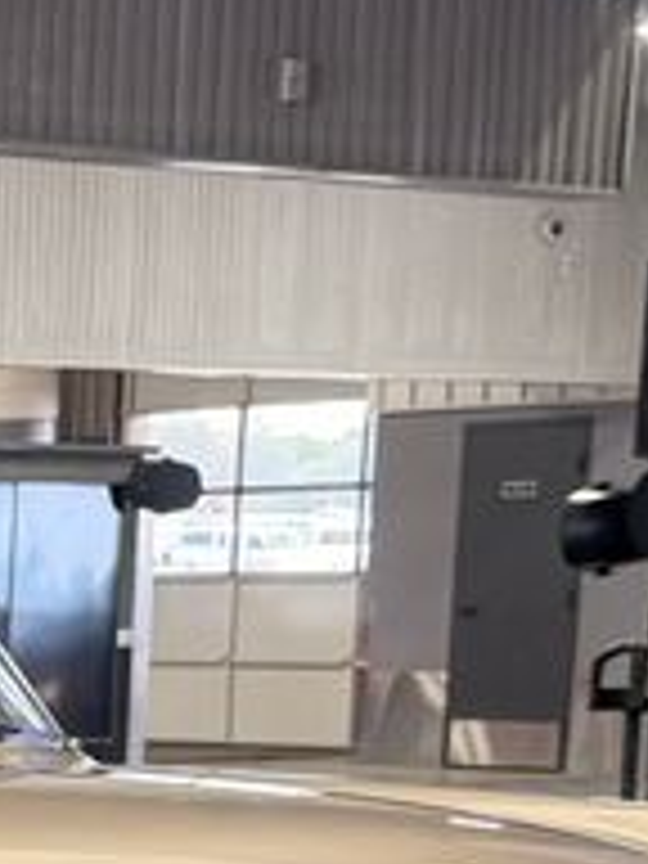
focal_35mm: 150
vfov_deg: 12.4
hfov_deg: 9.3
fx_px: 3744
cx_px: -594
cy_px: 1382
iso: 160
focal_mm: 6.76
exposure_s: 1/121
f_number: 1.78
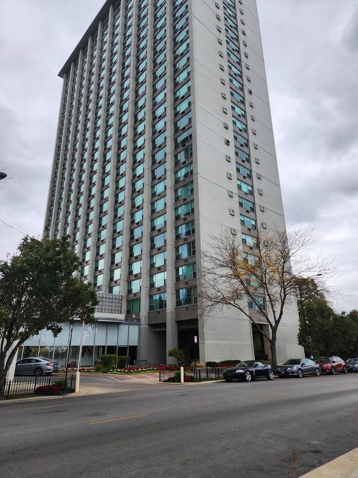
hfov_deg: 58.9
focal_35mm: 23
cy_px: 239
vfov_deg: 73.9
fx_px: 317
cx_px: 179
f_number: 1.8
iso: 20
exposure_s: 1/180
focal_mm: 6.4
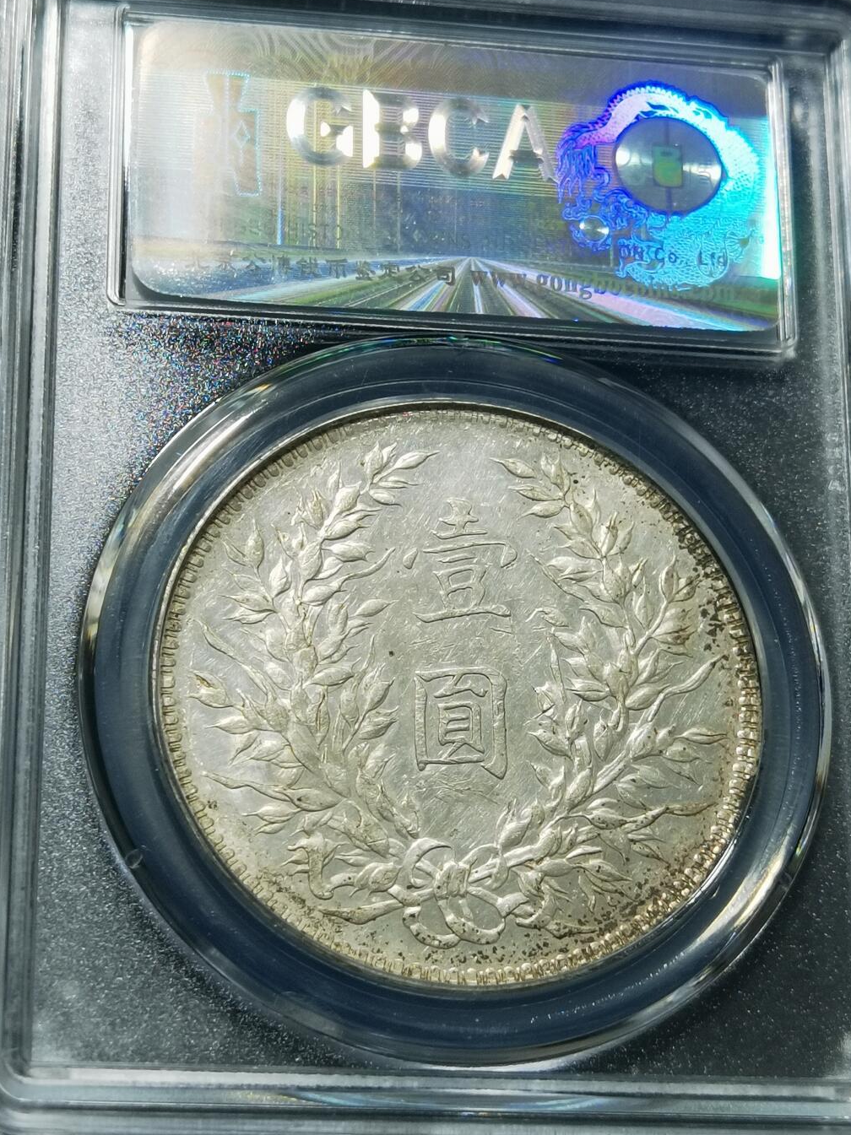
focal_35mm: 83
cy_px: 585
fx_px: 2722
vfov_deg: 23.6
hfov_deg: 17.8
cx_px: 446
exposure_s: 1/100
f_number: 1.9
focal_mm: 6.67
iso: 64
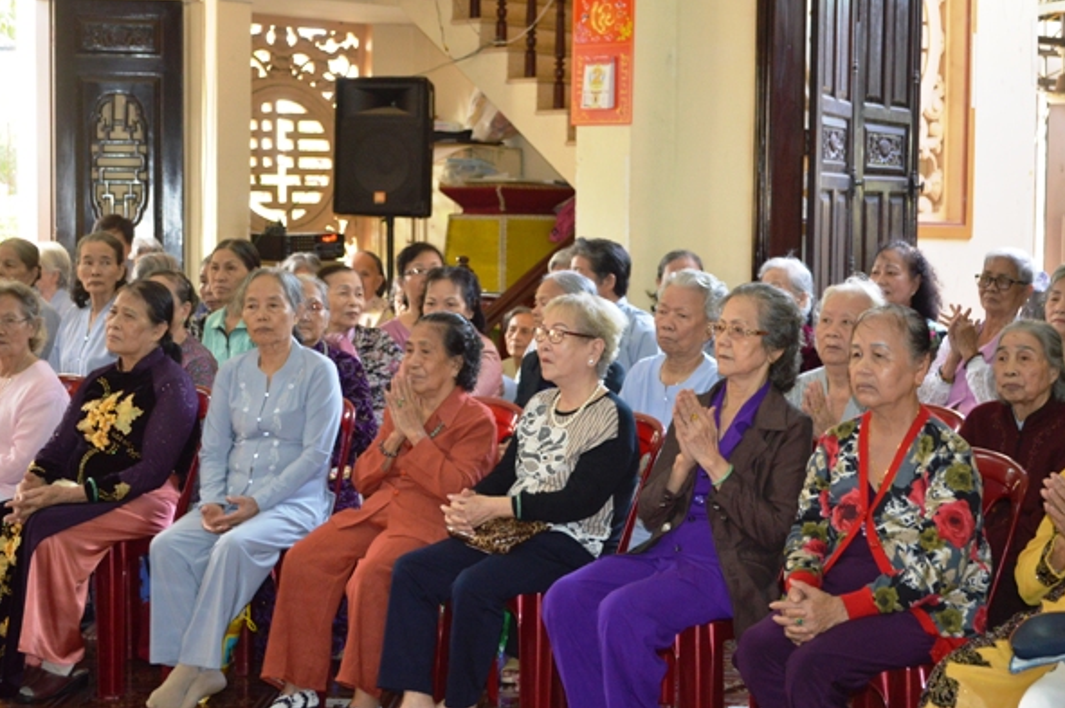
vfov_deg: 20.9
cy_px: 326
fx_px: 1921
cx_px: 550
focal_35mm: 65
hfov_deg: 31.0
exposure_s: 1/60
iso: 1100
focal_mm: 40
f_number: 5.3
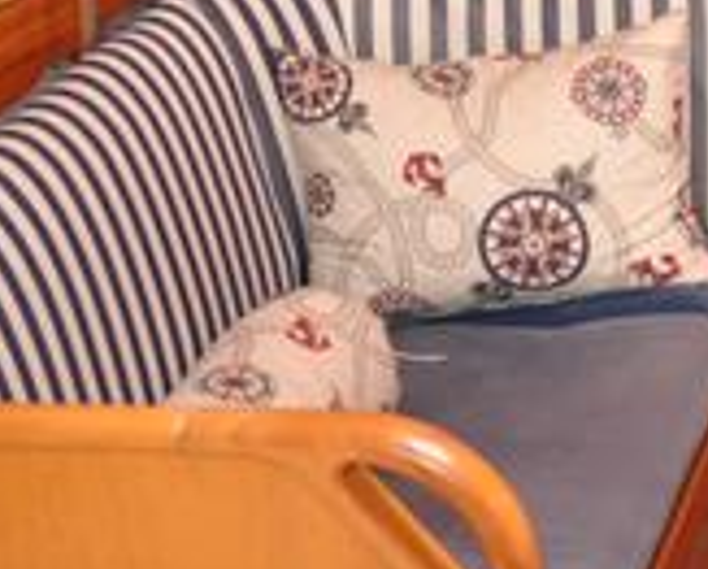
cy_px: 245
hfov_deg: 13.8
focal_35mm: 124
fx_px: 2603
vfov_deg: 12.5
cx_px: 1281
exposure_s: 1/60
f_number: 4
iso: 800
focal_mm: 18
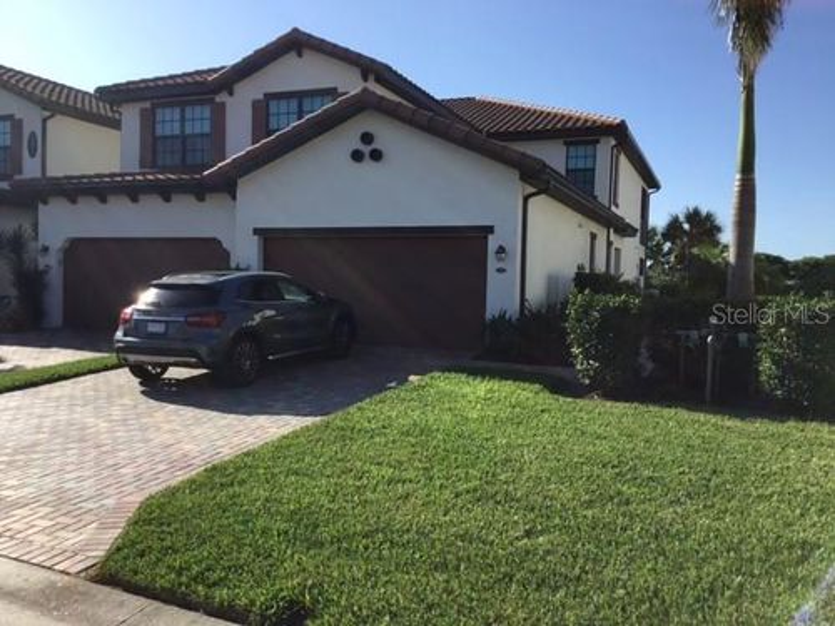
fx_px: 748
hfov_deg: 58.4
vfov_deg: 45.4
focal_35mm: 31
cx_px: 418
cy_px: 313
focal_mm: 3.3
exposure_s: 1/1164
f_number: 2.4
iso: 25
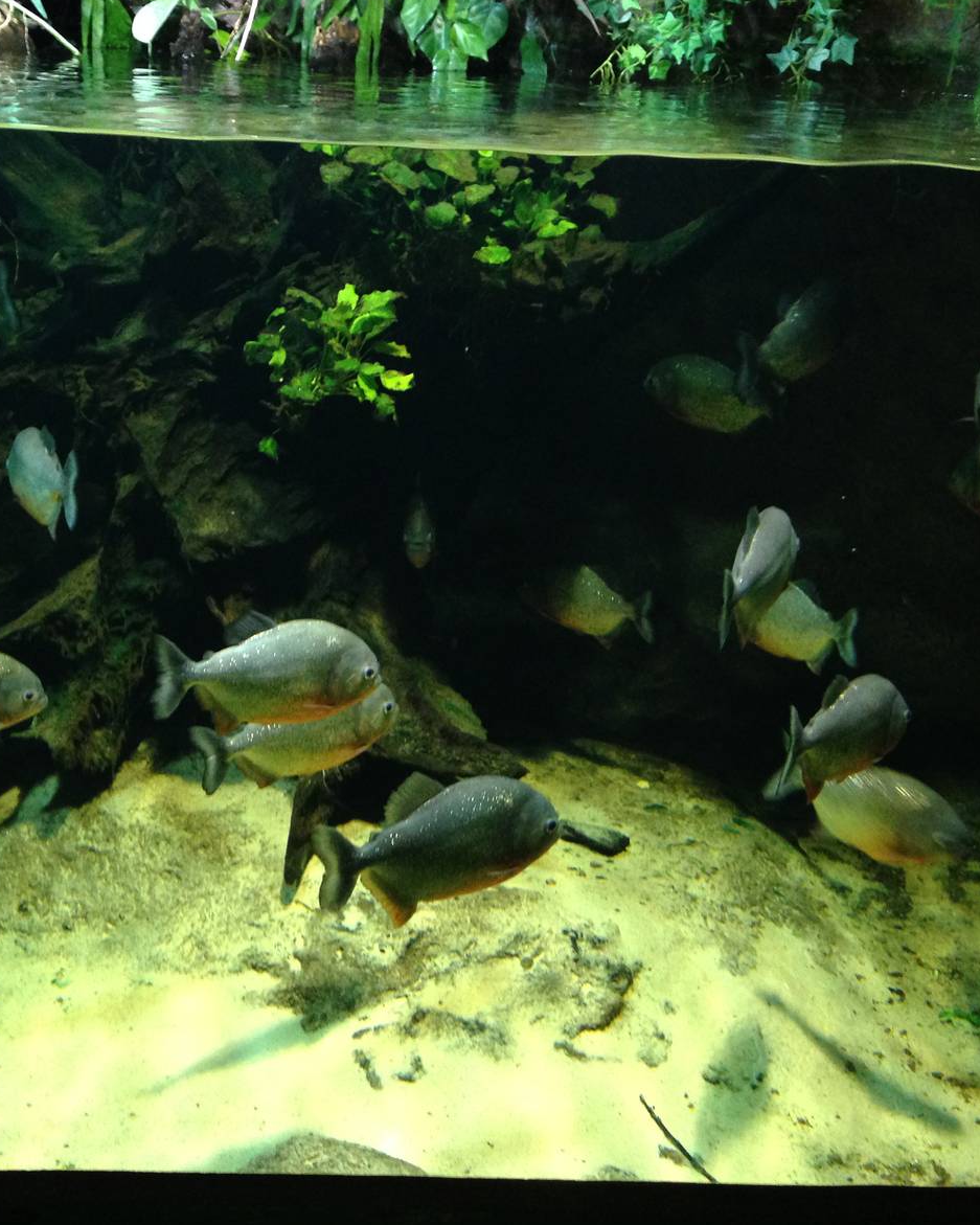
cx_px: 304
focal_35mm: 44
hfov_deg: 33.8
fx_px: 1595
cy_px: 611
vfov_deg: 42.0
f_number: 2.4
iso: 250
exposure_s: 1/20
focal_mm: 4.12
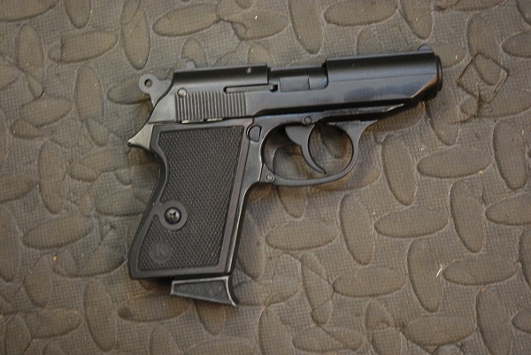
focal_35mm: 75
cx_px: 266
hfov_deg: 27.0
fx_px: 1107
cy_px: 178
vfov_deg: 18.2
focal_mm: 50
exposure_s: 1/30
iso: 1250
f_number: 4.5
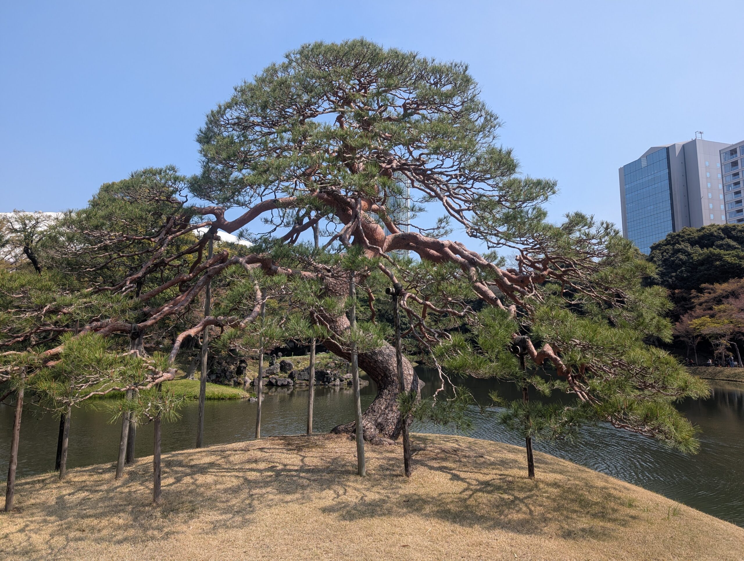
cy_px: 280
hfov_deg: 71.5
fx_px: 517
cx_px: 372
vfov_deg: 56.9
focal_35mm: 24
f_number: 1.68
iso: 21
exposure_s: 1/746
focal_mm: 6.9
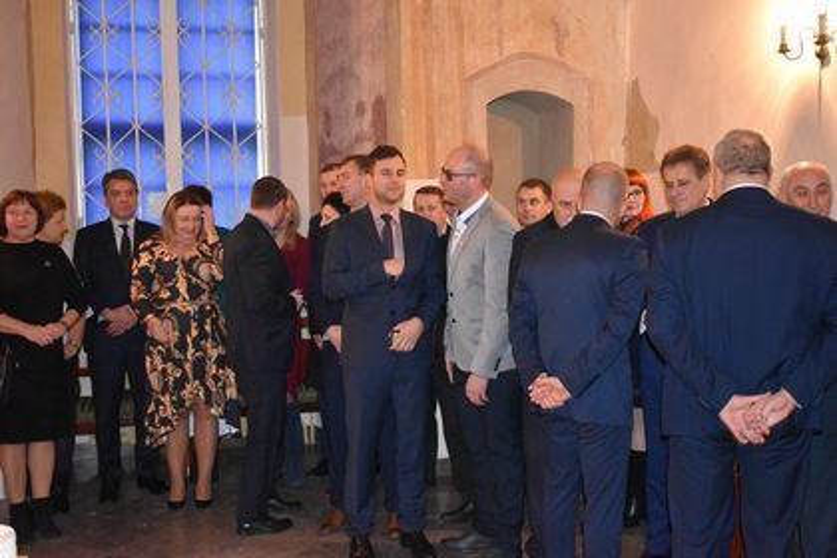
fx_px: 1046
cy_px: 279
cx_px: 418
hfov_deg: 43.6
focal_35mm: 45
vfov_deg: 29.9
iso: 5000
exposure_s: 1/60
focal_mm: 30
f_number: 4.2
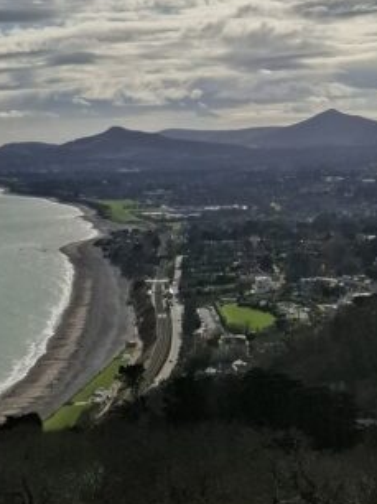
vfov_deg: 24.8
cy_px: 77
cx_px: 33
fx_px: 1120
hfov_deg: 18.8
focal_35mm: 77
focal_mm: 5.54
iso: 50
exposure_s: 1/18182
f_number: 1.8
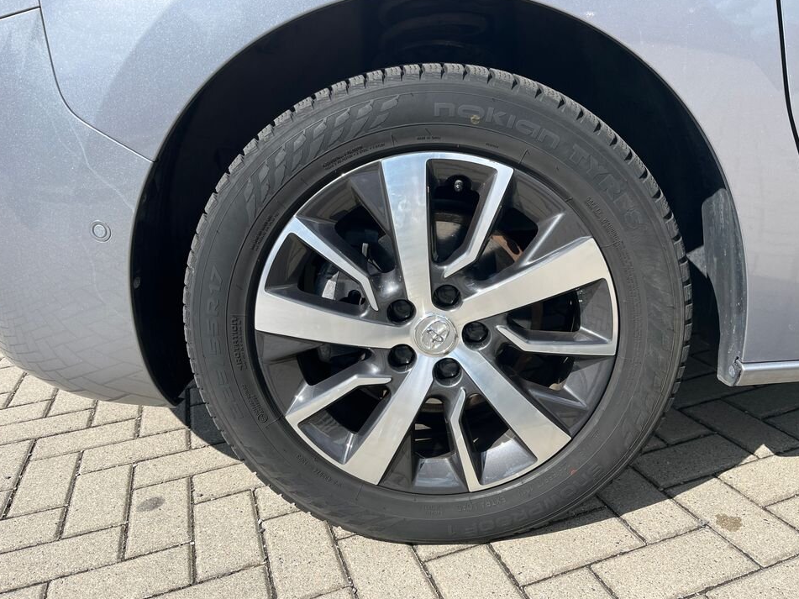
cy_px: 290
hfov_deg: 63.4
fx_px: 646
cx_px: 418
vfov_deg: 49.7
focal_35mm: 28
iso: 50
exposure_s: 1/2062
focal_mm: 5.1
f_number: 1.6
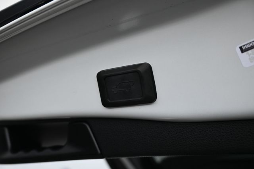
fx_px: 227
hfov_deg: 58.4
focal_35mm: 32
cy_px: 84
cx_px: 127
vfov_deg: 40.8
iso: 400
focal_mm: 21.5
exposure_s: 1/250
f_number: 4
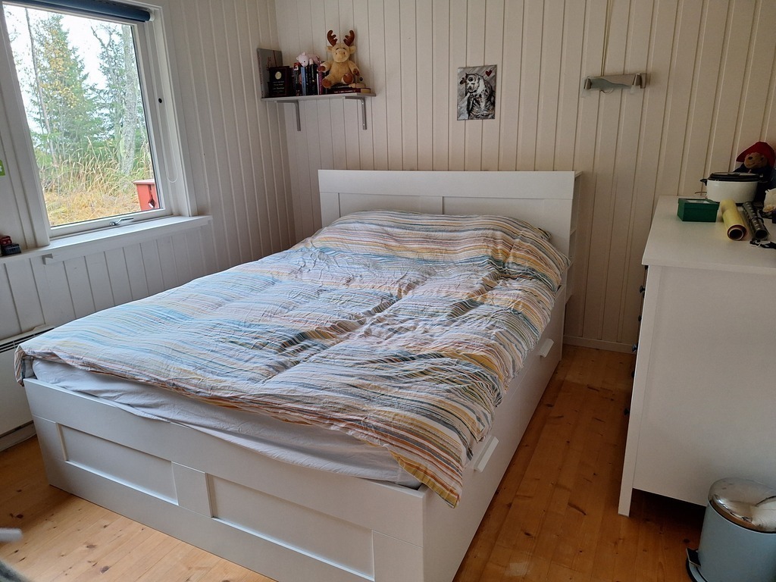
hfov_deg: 73.9
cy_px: 291
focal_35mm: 23
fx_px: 516
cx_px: 388
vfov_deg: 58.9
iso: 200
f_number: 1.8
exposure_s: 1/50
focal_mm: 5.54
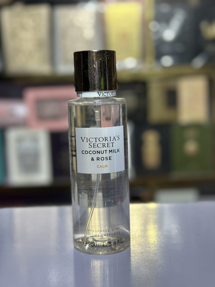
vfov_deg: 39.7
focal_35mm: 48
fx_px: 398
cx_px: 108
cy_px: 144
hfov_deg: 30.3
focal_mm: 6.86
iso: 80
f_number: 1.78
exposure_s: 1/245
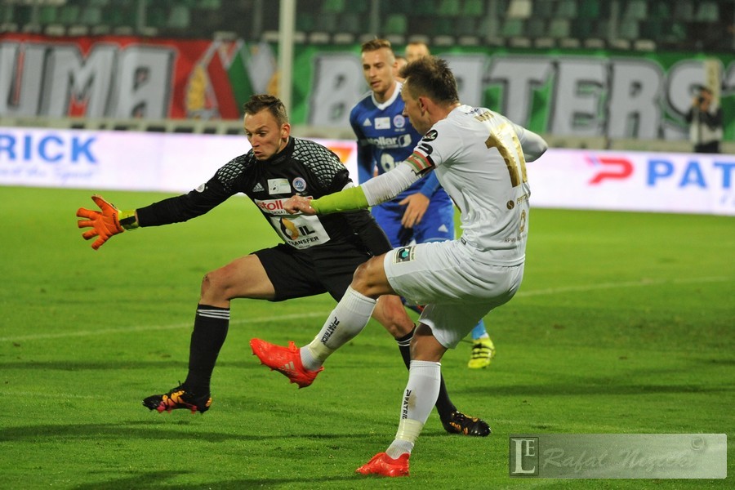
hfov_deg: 10.3
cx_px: 368
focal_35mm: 200
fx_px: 4083
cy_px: 245
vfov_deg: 6.9
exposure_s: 1/640
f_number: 4
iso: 3200
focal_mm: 200
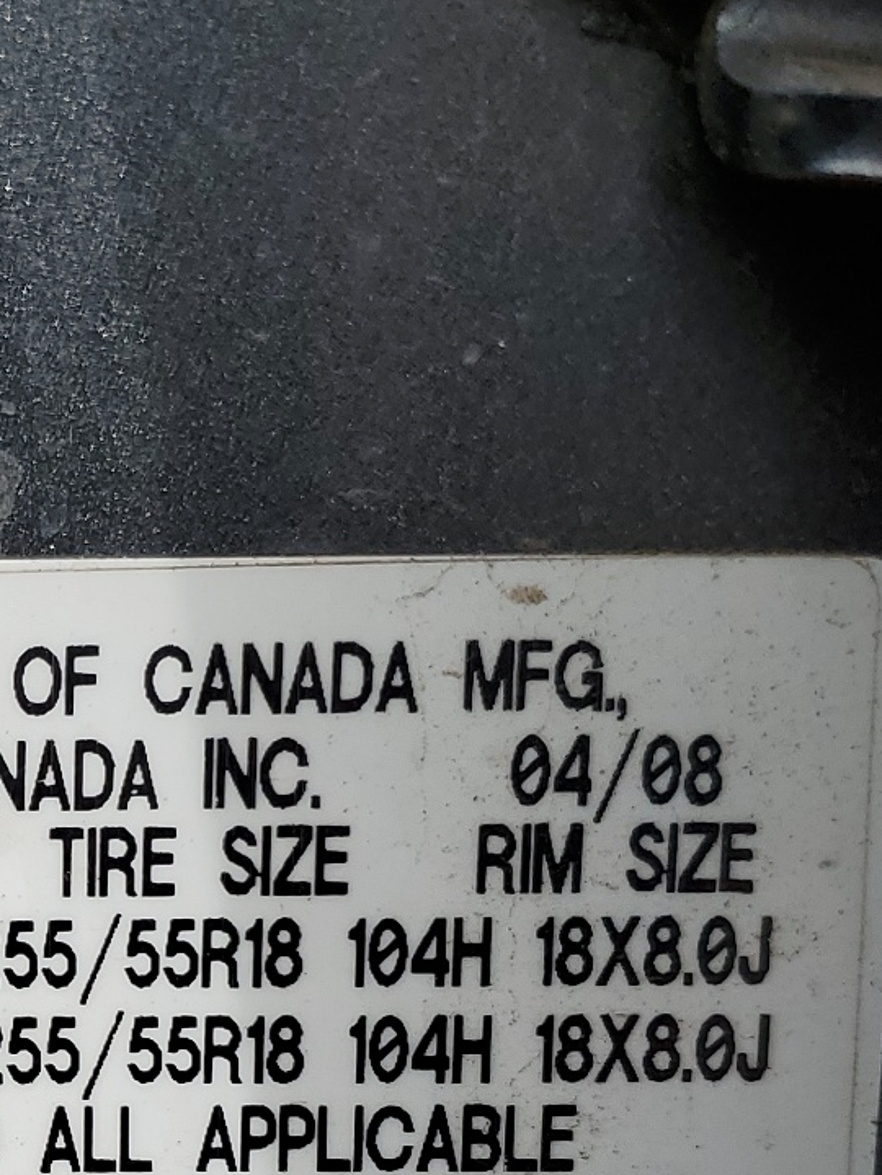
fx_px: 2616
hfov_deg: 18.0
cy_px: 1047
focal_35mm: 77
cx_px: -217
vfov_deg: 24.6
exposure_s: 1/3333
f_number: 1.5
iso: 50
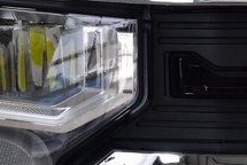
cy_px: 65
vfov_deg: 2.8
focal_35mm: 499
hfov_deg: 4.1
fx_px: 3428
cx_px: -132
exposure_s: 1/30
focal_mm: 70
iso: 450
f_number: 7.1
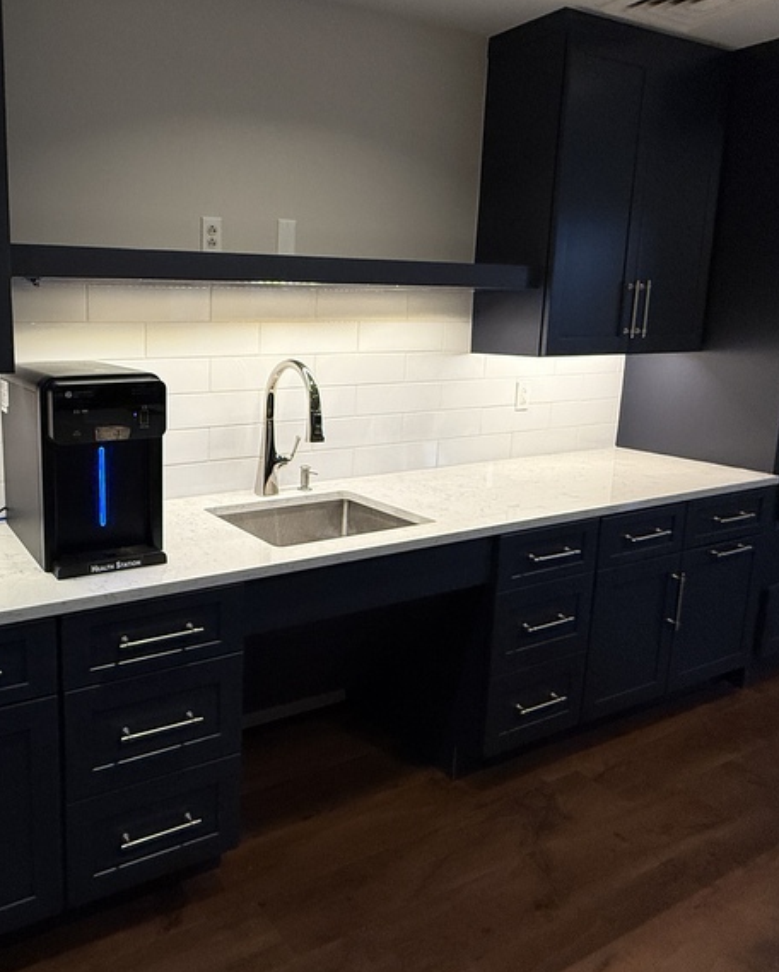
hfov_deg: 53.6
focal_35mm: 24
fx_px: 691
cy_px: 441
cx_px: 123
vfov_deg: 70.1
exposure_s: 1/120
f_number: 2.2
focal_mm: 2.22
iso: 250
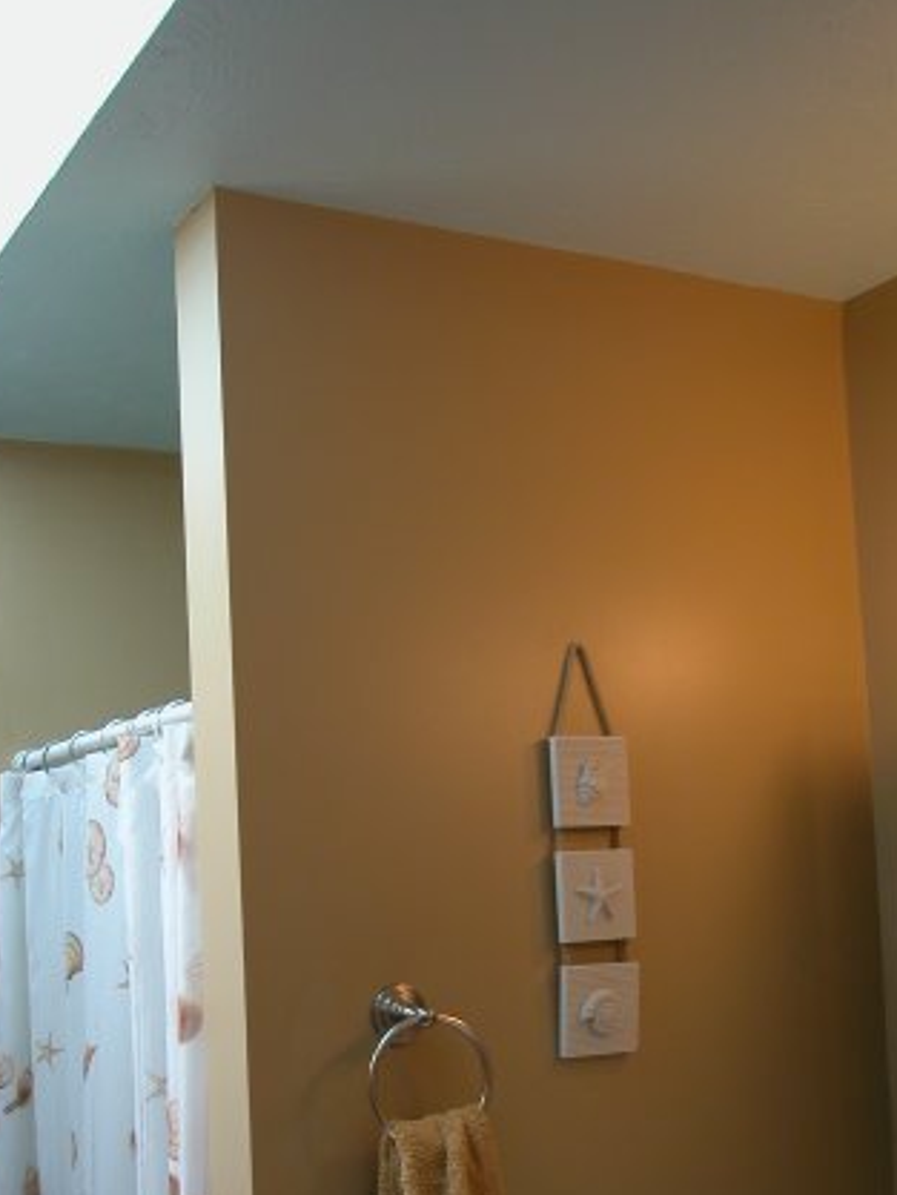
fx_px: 1485
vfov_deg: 43.2
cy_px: 800
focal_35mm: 43
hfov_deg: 33.5
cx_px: 370
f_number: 3.1
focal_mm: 7.1
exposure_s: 1/61.1
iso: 100
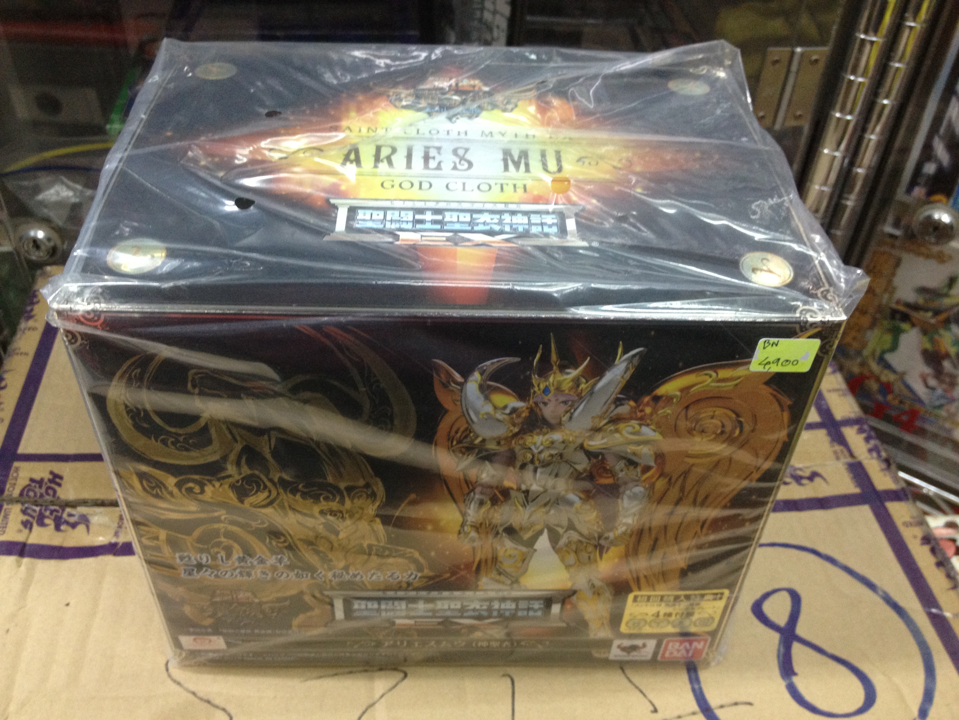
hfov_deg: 52.6
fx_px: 970
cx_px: 480
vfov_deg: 40.7
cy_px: 360
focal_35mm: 35
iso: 200
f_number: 2.4
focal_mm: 4.28
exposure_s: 1/20
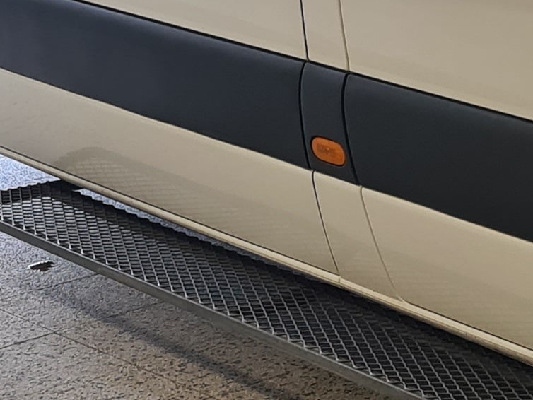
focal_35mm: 139
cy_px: -35
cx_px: 809
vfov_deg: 10.6
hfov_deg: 13.4
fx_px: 2141
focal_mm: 5.4
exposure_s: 1/100
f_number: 1.8
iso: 64
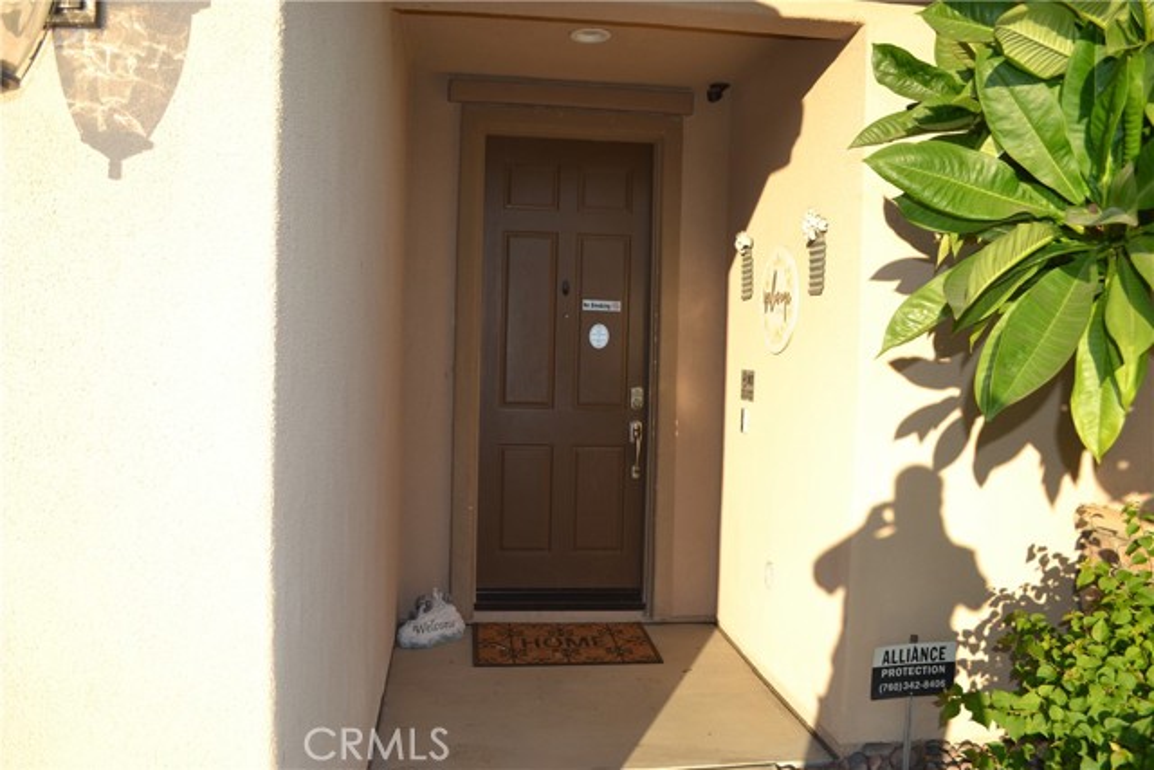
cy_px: 385
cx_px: 577
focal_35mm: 27
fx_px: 866
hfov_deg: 67.4
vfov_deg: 48.0
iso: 100
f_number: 5.6
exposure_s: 1/200
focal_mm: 18
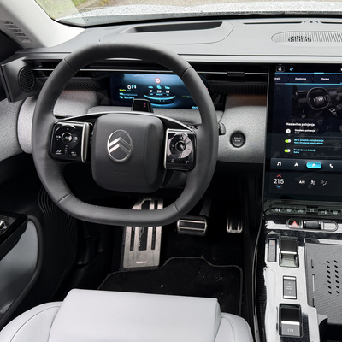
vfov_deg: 42.7
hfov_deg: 42.4
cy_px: 196
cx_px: 222
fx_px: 436
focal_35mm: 39
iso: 80
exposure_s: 1/120
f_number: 1.78
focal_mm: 6.76
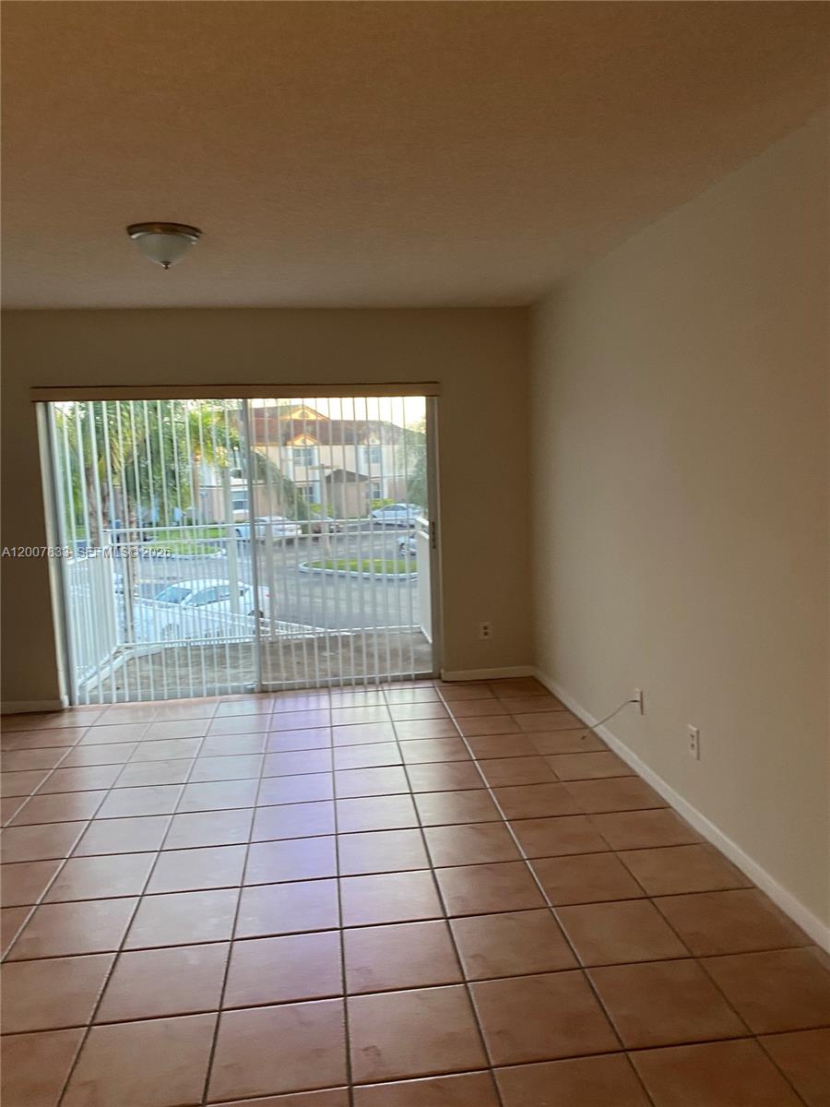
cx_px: 415
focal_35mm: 26
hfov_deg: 53.1
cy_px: 554
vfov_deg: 67.3
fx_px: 831
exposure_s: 1/60
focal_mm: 4.25
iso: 160
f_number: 1.8
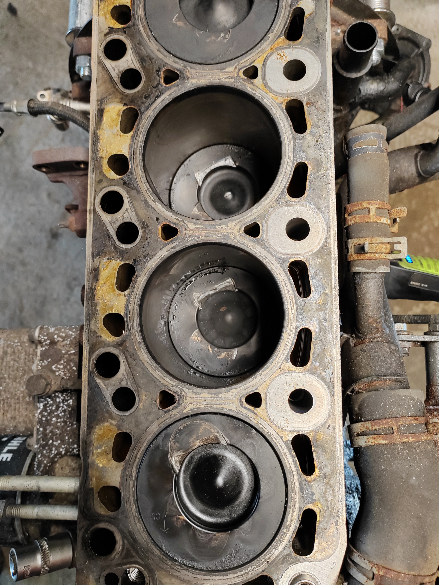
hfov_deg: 51.4
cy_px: 292
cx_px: 220
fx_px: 457
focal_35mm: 27
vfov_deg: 65.3
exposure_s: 1/50
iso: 668
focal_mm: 5.52
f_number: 1.9
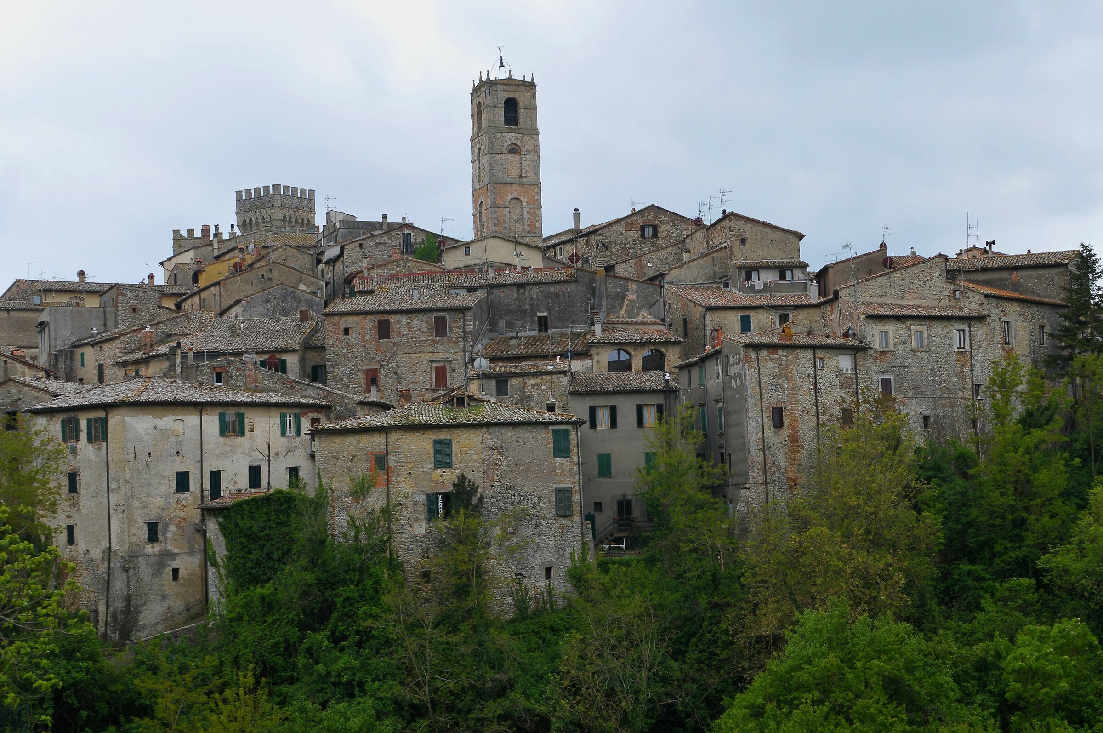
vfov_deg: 20.1
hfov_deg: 29.9
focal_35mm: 68
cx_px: 552
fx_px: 2066
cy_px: 366
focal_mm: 45
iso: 200
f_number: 9
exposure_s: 1/320
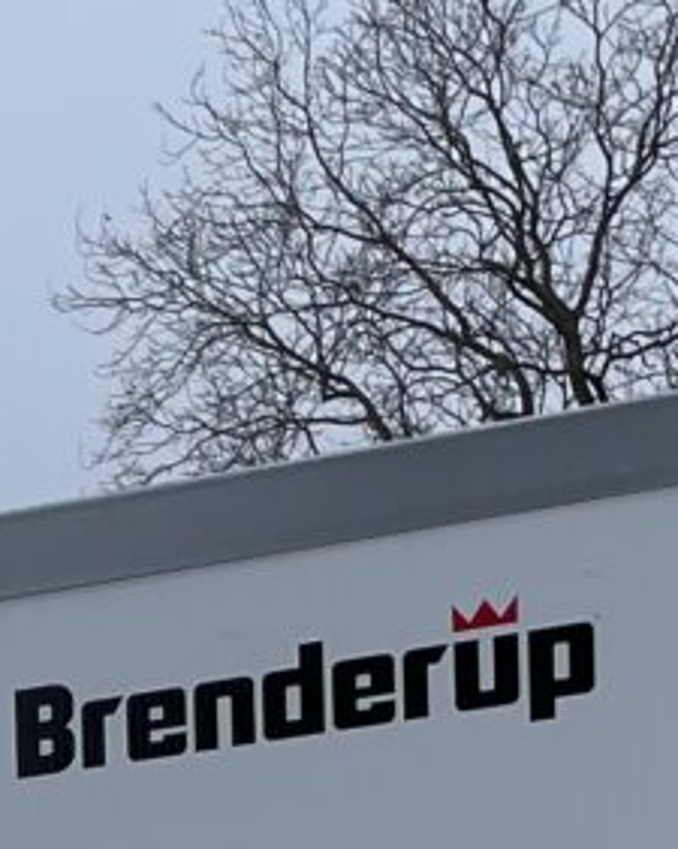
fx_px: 4346
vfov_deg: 10.2
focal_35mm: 173
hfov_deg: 8.7
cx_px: -277
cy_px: 1734
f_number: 1.6
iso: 32
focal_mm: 4.2
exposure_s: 1/1689
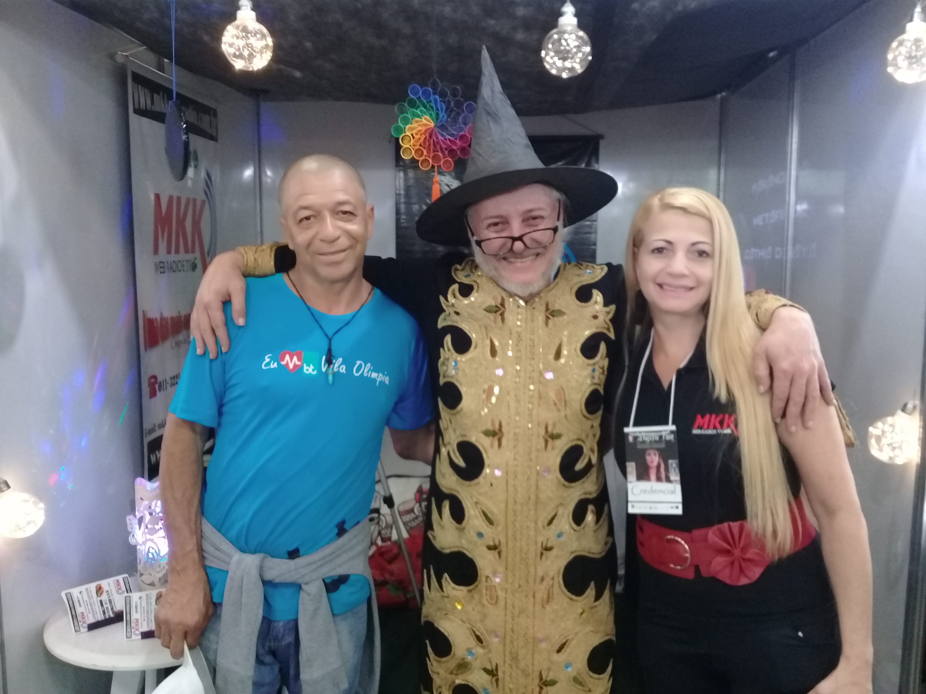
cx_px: 463
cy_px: 347
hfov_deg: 58.4
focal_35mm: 31
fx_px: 829
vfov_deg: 45.4
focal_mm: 3.3
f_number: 2.2
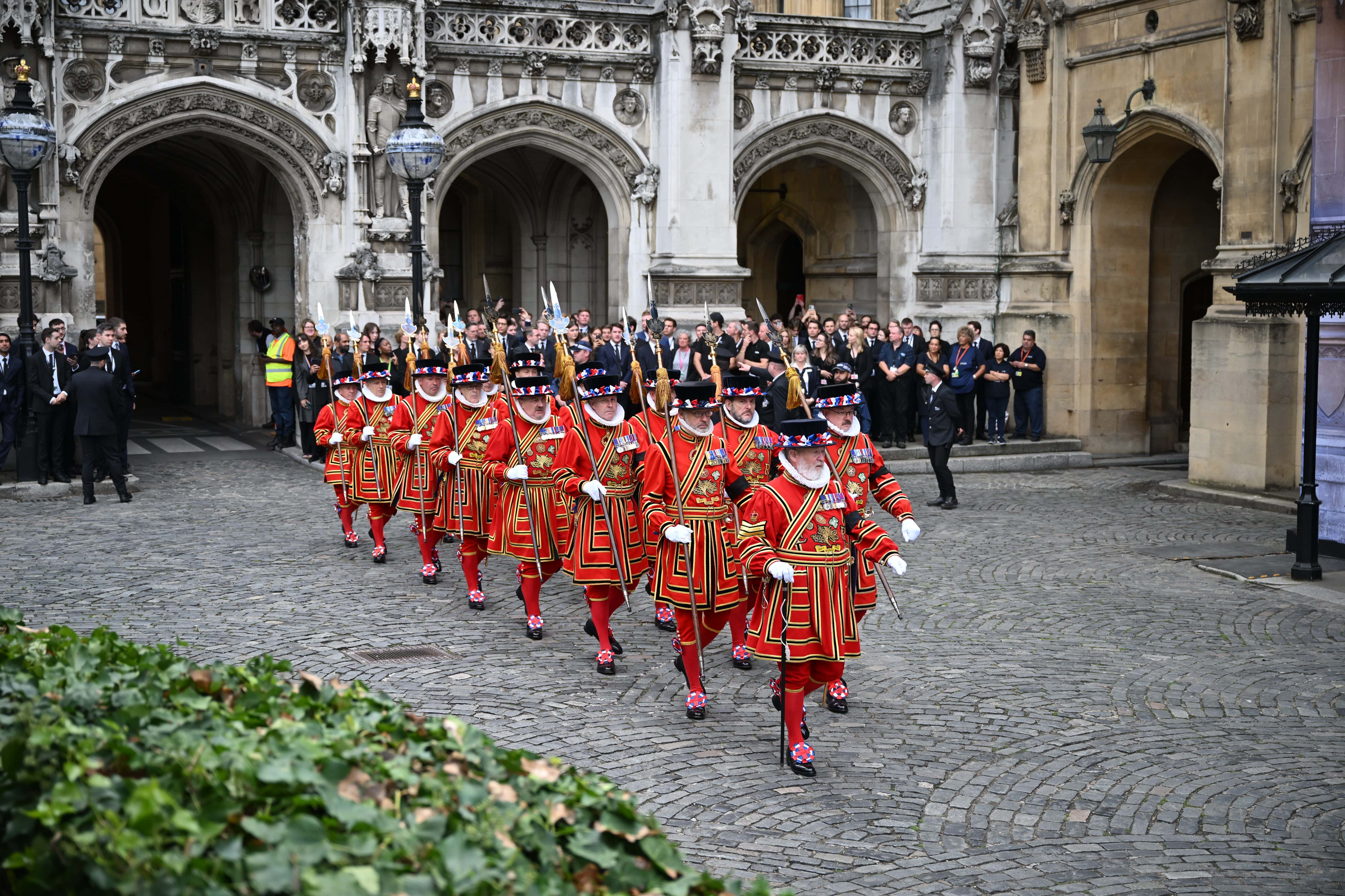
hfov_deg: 42.7
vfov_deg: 29.2
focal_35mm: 46
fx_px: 1718
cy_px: 448
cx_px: 672
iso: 800
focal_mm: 46
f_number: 3.2
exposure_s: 1/1600
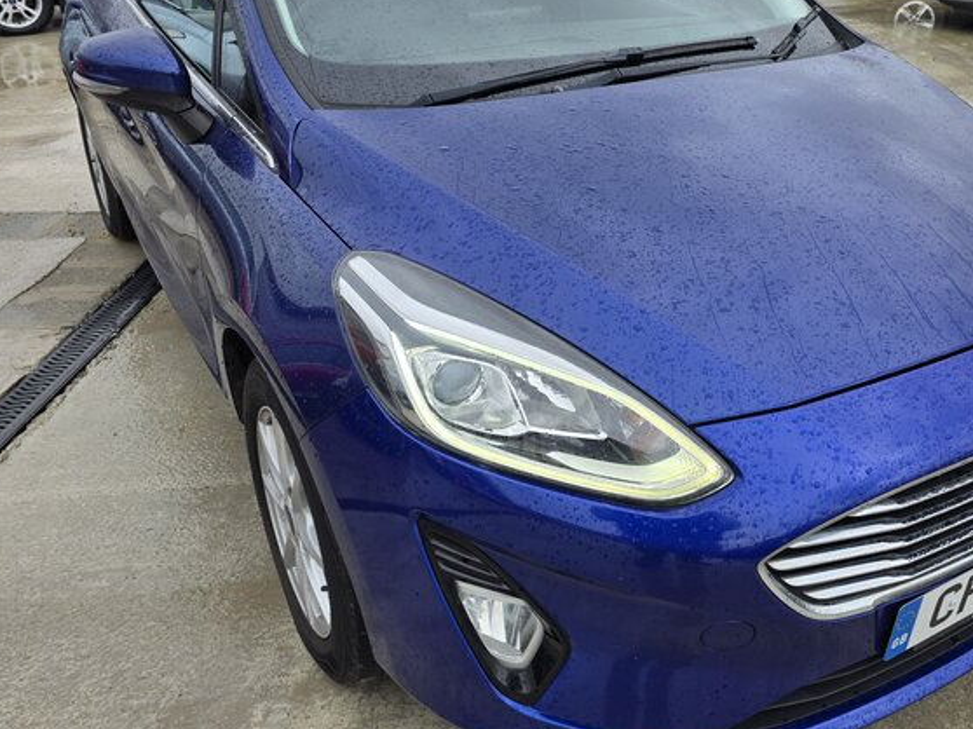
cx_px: 614
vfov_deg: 42.7
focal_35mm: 33
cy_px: 290
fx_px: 927
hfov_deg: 54.7
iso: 40
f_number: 1.7
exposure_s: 1/359
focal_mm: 6.3
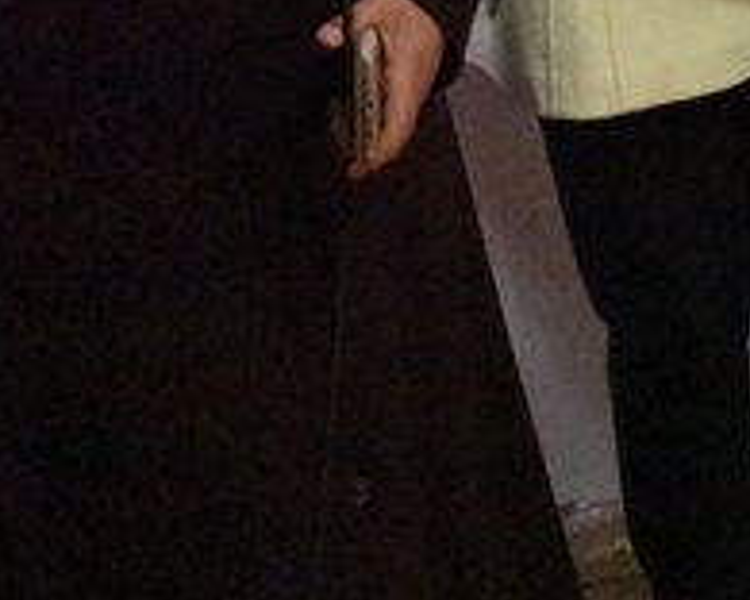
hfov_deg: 14.5
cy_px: -421
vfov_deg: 12.2
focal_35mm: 118
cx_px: 1312
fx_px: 2619
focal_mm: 24
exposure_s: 1/200
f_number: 8
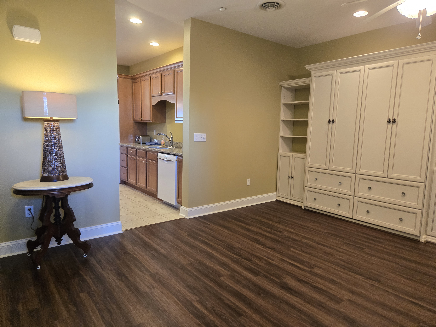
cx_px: 218
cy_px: 164
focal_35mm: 23
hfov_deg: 73.9
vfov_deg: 58.9
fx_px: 290
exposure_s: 1/120
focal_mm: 5.4
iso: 400
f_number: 1.8
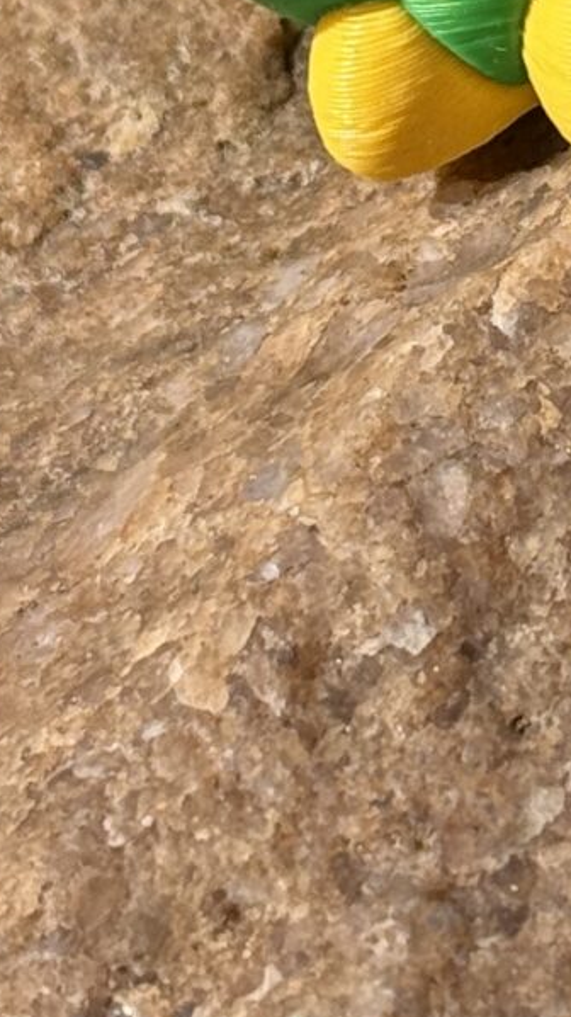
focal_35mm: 224
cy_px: 36
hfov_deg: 5.4
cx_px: 763
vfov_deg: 9.6
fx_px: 6034
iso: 64
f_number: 1.78
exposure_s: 1/2865
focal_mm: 6.76
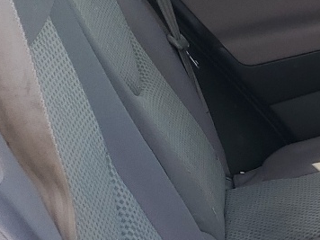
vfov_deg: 12.6
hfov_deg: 15.3
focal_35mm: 117
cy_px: 174
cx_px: 512
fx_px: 1082
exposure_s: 1/312
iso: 50
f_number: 1.5
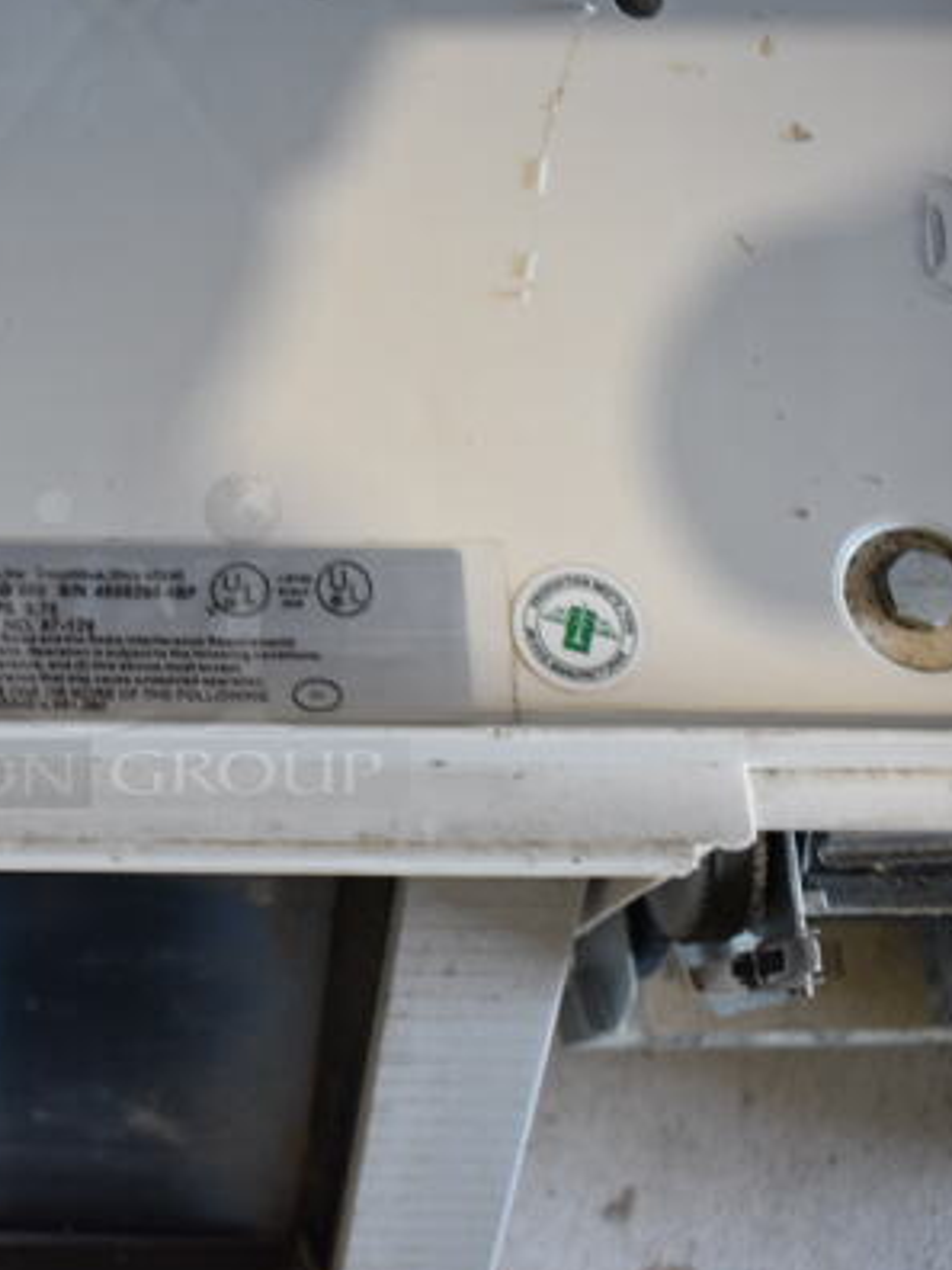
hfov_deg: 33.6
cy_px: 638
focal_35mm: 40
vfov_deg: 46.8
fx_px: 1467
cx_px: 54
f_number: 5
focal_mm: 18
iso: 800
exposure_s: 1/60
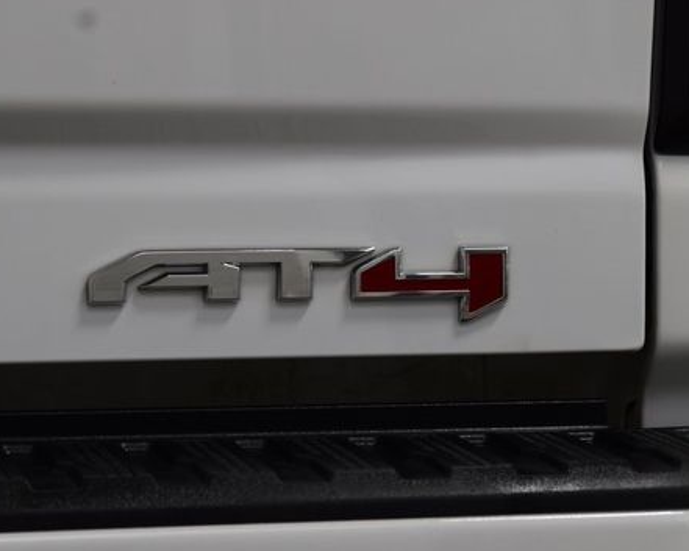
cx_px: 308
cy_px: 268
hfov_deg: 13.5
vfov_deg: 10.8
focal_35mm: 143
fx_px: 2917
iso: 640
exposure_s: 1/30
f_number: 7.1
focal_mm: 70
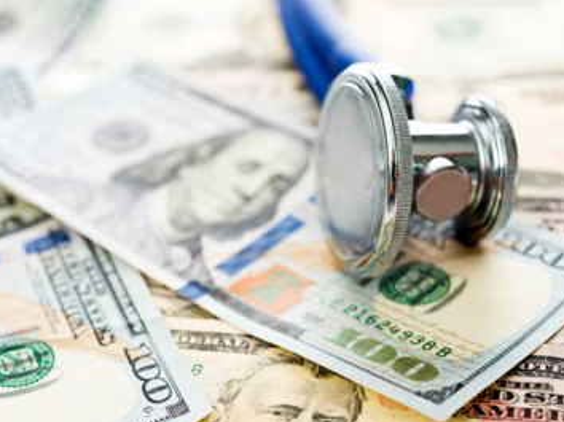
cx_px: 284
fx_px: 1075
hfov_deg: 29.4
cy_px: 213
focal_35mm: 66
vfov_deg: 22.2
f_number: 7.1
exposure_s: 1/60
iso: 100
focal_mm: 60
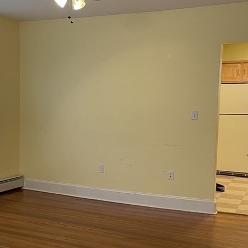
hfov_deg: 31.9
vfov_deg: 32.7
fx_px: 421
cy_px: 152
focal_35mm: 52
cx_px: 48
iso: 125
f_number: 1.6
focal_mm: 4.2
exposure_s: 1/60
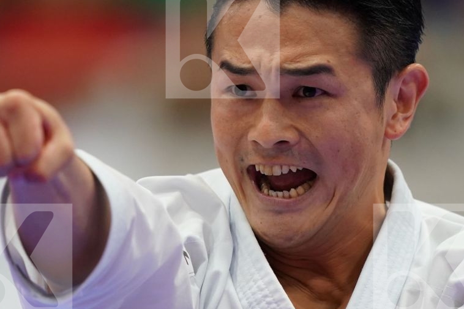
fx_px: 12241
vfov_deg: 1.4
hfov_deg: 2.2
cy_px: 259
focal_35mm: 950
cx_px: 223
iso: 2000
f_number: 2.8
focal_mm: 400
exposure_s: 1/500
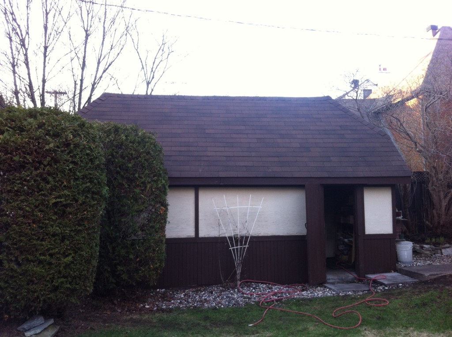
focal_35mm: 35
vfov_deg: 40.6
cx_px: 226
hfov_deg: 52.7
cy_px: 168
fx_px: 456
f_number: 2.8
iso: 100
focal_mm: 3.85
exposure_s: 1/40
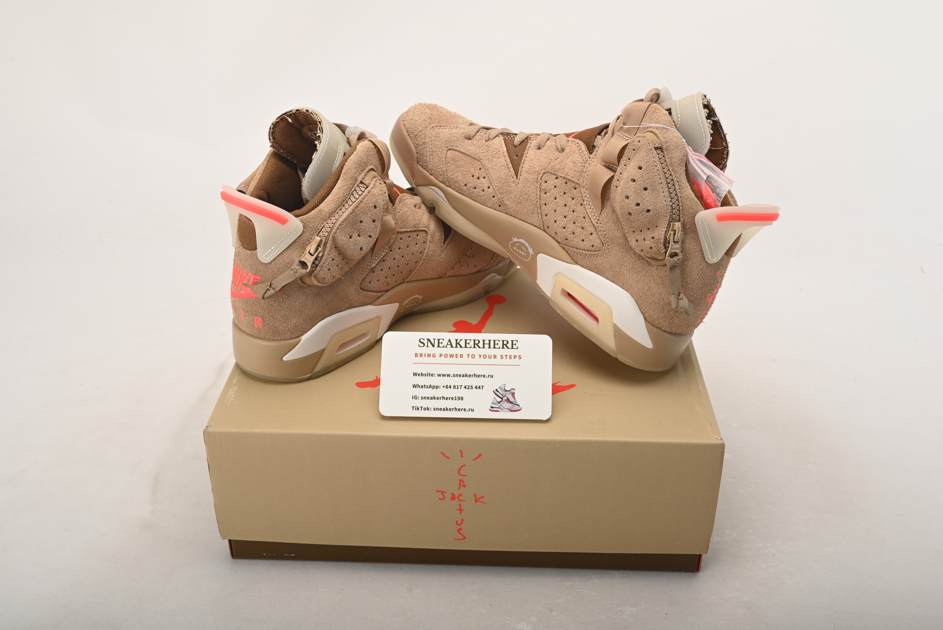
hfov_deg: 51.9
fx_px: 970
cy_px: 315
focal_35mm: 37
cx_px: 472
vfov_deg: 36.0
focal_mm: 37
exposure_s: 1/200
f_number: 11
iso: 100
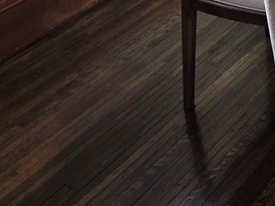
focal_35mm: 86
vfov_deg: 14.7
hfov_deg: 20.4
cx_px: 379
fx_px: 683
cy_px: -179
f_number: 1.8
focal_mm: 5.4
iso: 40
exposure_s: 1/120
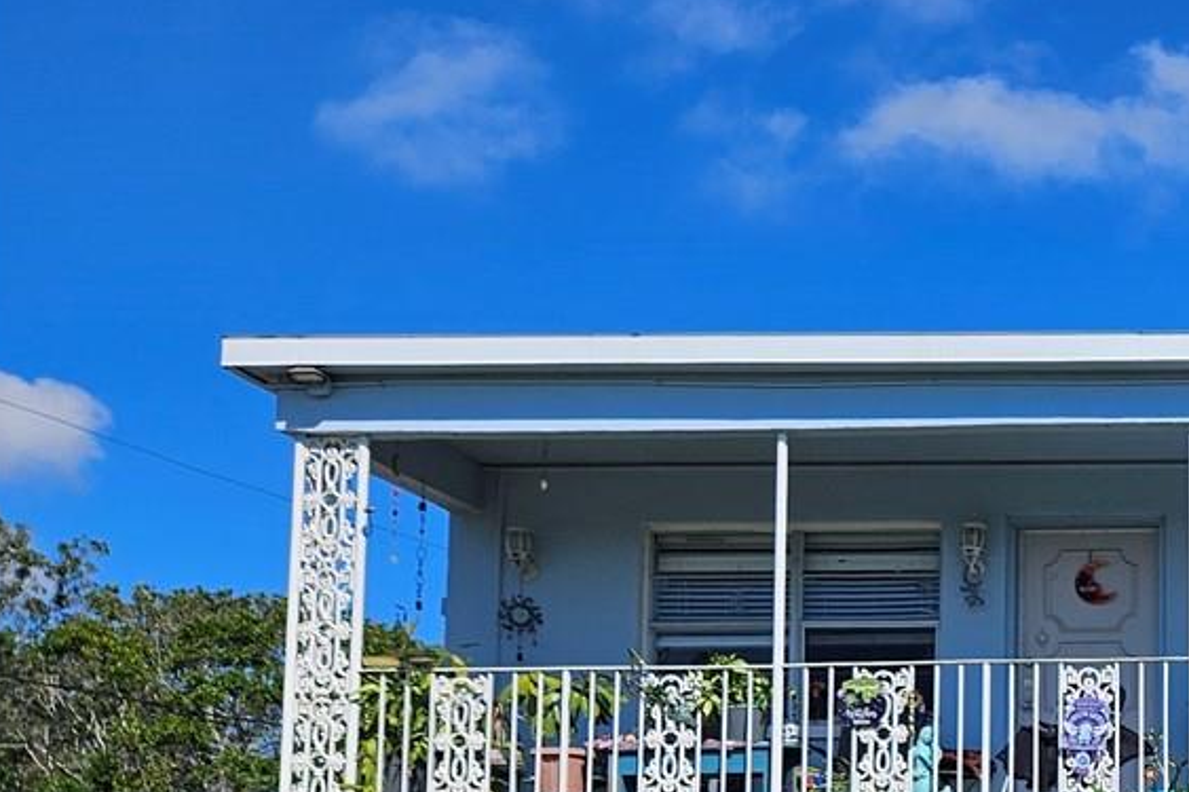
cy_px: 851
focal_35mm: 68
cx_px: 1666
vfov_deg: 19.3
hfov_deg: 24.6
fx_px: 2245
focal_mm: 5.4
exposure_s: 1/3409
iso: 25
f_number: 1.8
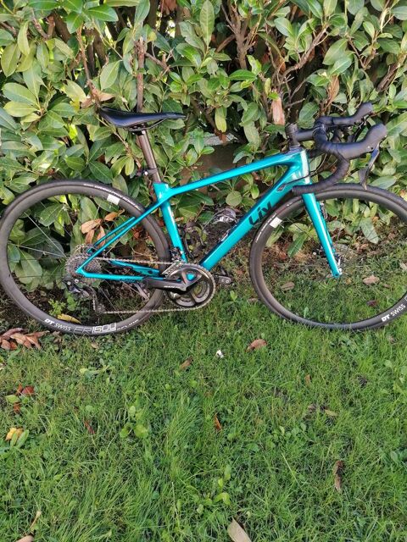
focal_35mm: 27
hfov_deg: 51.4
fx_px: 423
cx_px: 204
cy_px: 271
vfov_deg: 65.3
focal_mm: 4.75
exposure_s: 1/100
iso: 64
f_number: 1.8
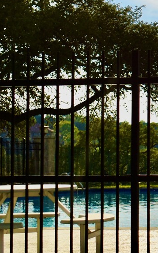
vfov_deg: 12.5
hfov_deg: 7.2
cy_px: 94
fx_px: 1157
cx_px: 404
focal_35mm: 168
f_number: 5
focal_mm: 29
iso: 125
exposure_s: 1/2500
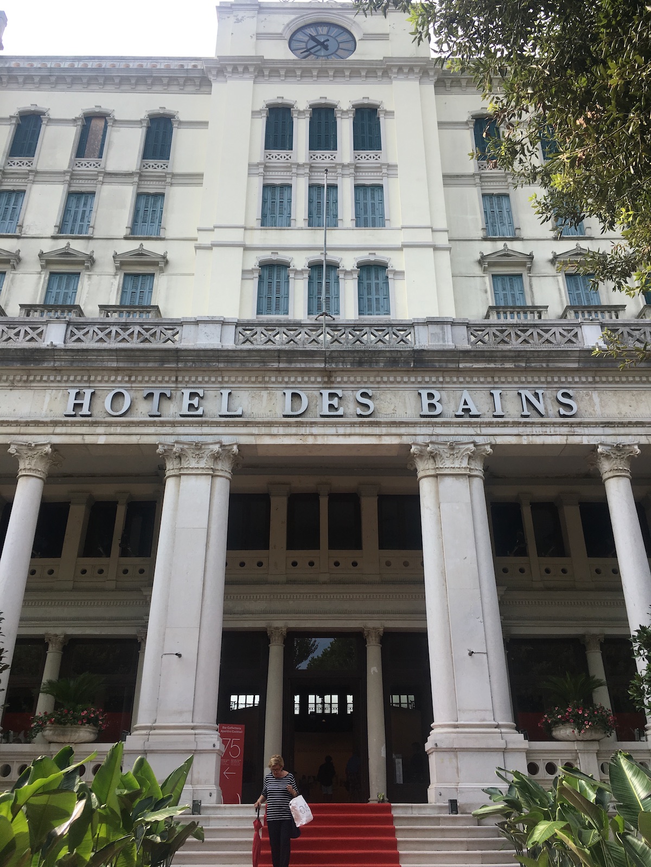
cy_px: 434
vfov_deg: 61.7
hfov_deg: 48.2
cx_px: 326
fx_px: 727
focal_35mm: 29
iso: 25
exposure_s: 1/693
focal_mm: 4.15
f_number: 2.2
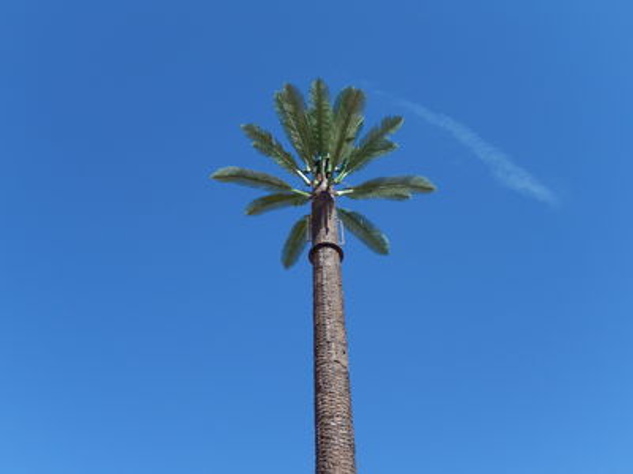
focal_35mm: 41
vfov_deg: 35.1
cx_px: 316
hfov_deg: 45.8
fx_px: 750
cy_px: 237
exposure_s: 1/800
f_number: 4.2
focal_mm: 7.3
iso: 125
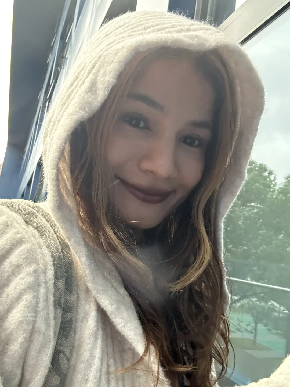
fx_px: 335
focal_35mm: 30
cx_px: 145
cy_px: 194
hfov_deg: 46.8
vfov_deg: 60.0
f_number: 1.9
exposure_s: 1/60
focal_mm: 2.69
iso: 250
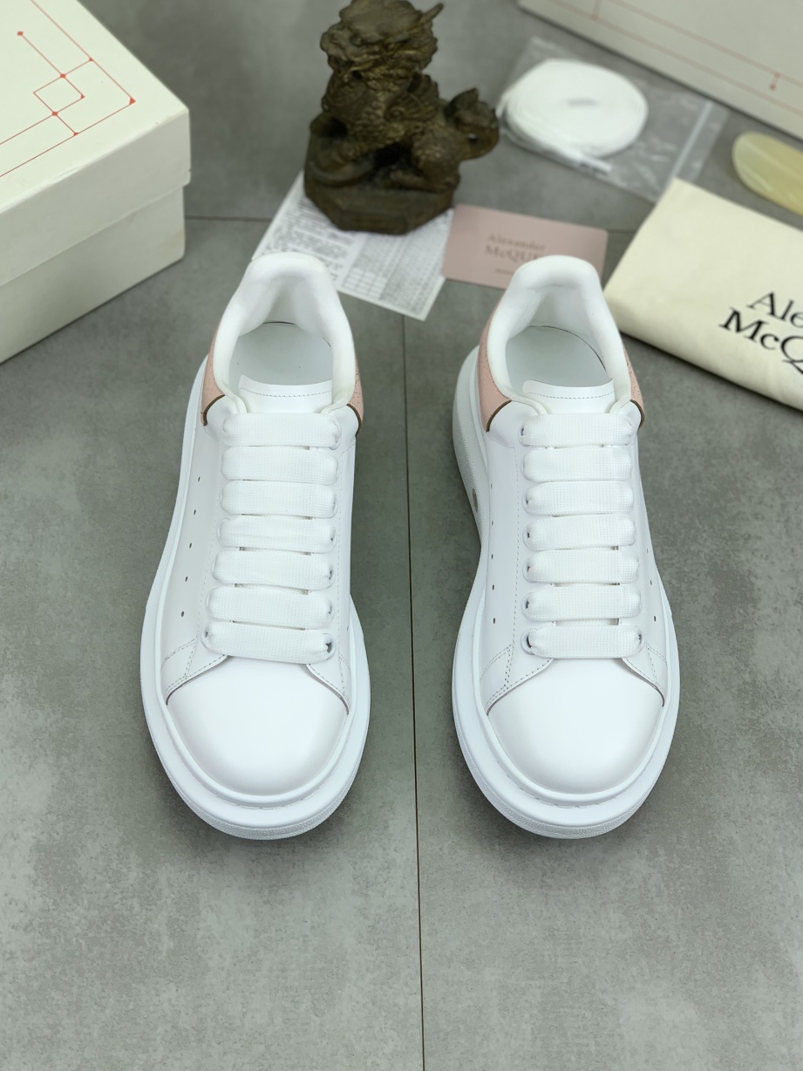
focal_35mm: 61
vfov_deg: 31.7
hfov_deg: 24.0
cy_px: 502
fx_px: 1887
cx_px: 362
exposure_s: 1/155
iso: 16
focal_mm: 6
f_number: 2.4
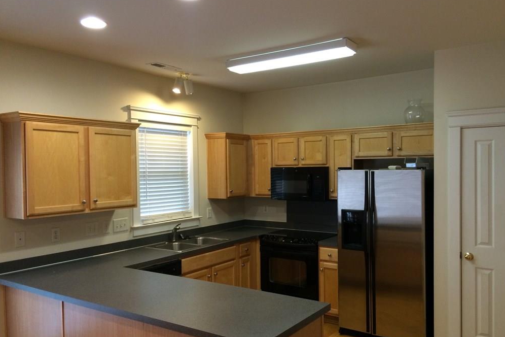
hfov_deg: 60.3
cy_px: 180
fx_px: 435
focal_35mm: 31
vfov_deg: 42.3
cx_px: 258
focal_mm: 4.15
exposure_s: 1/30
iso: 160
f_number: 2.2
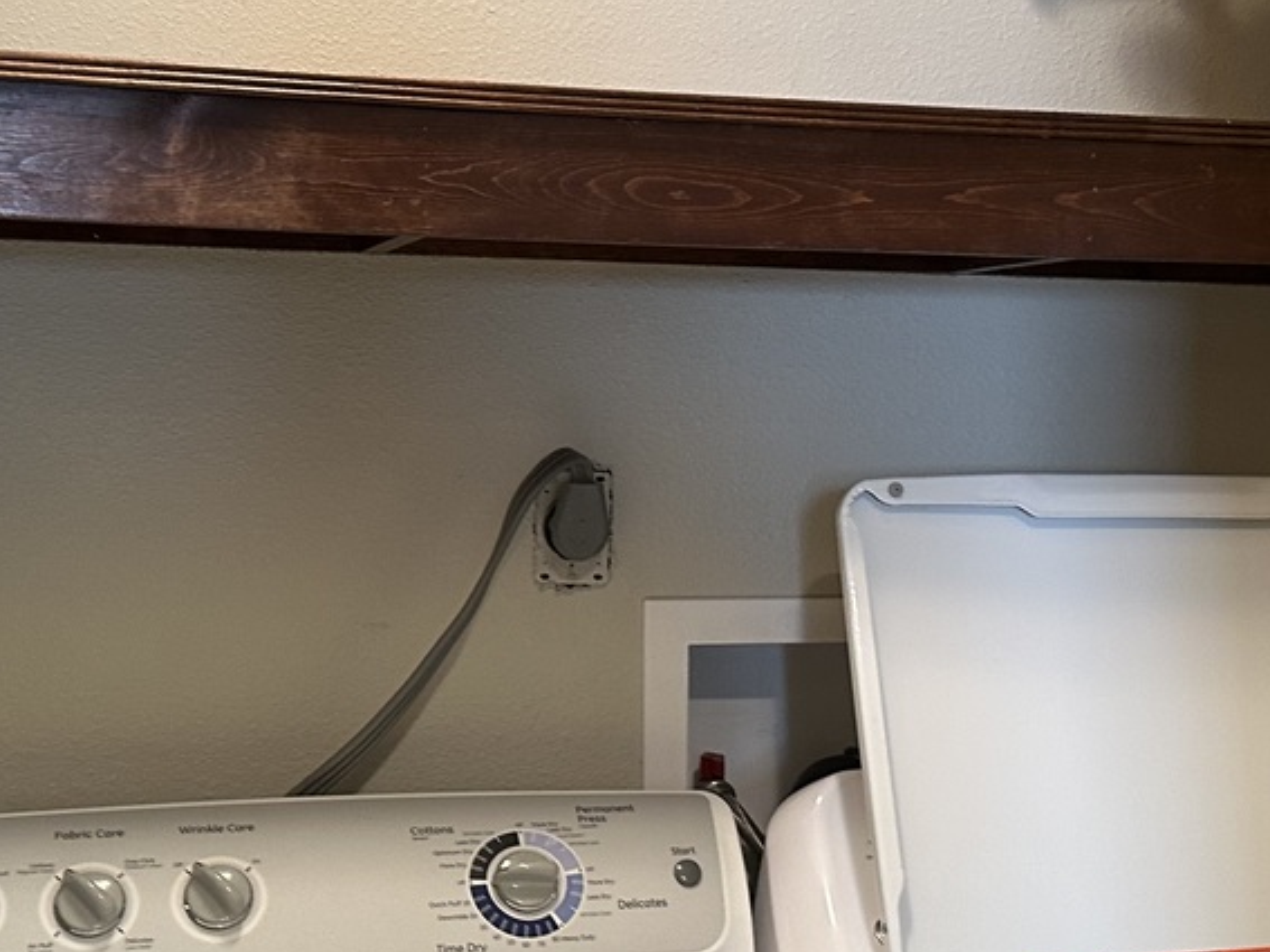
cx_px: 699
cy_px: 435
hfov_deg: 31.7
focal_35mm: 61
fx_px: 2238
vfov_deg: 24.0
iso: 250
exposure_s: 1/60
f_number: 1.78
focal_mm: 6.86
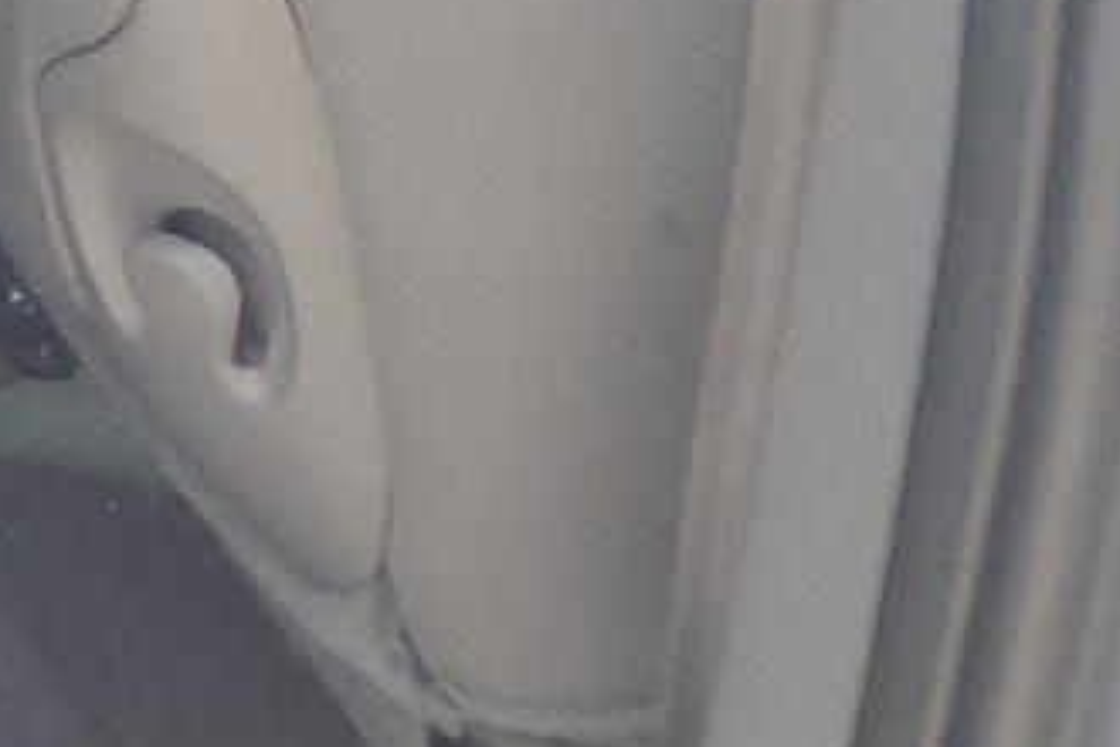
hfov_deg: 13.0
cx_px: -1317
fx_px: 4075
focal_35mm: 131
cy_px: -757
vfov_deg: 9.7
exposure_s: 1/263
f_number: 1.5
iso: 50
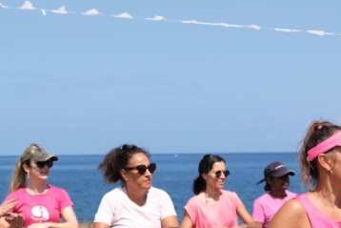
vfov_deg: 9.5
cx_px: 229
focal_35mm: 143
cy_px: 217
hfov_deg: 14.3
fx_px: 1355
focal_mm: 42.5
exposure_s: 1/2000
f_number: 4
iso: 200
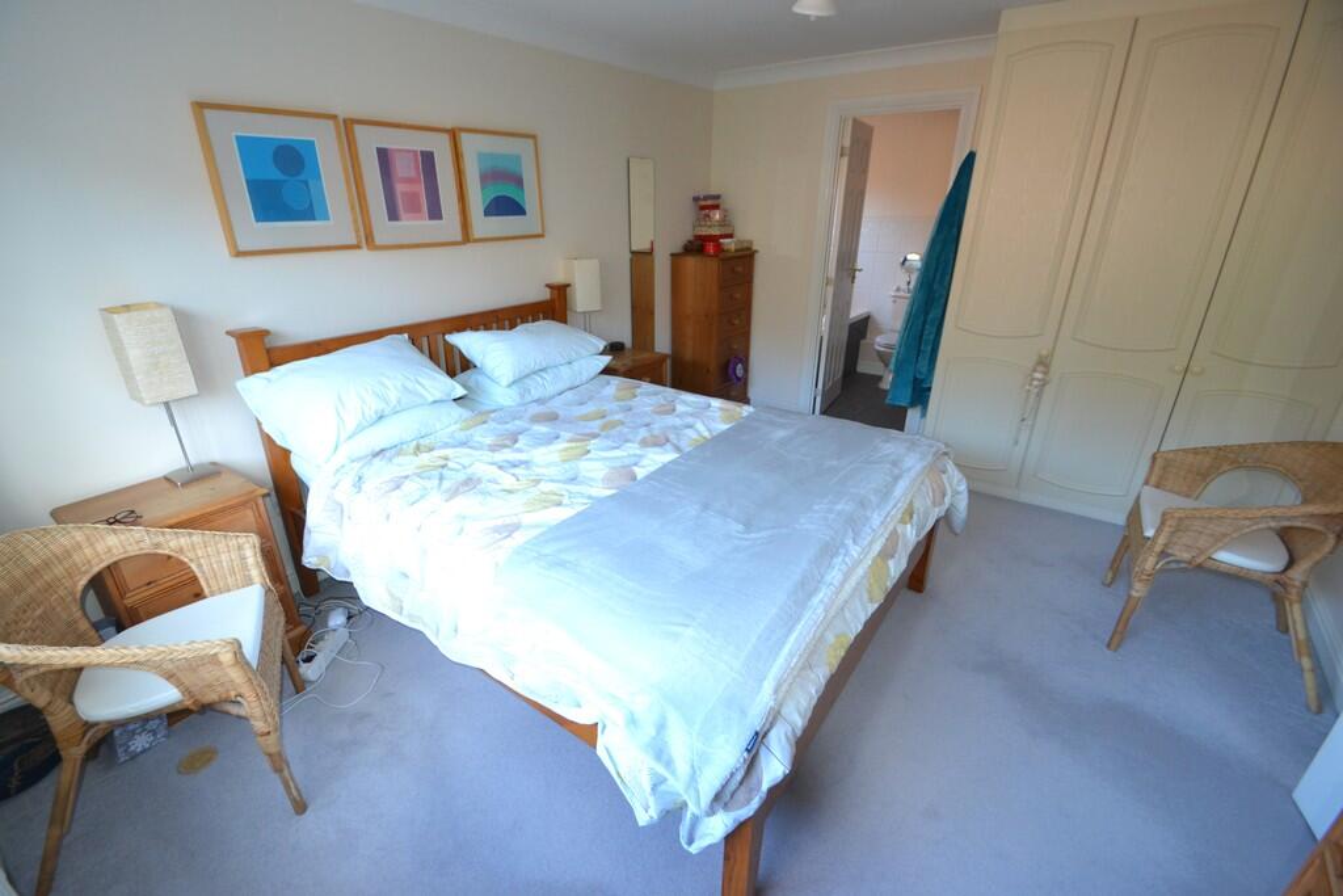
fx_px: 560
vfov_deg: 77.3
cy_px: 448
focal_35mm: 15
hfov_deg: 100.4
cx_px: 672
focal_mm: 10
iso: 800
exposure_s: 1/60
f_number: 3.5
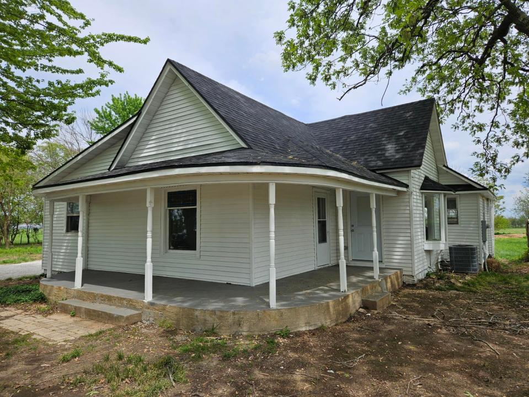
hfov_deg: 73.9
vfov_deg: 58.9
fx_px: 352
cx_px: 264
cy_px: 198
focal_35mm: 23
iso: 25
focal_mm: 5.4
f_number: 1.8
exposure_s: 1/1645
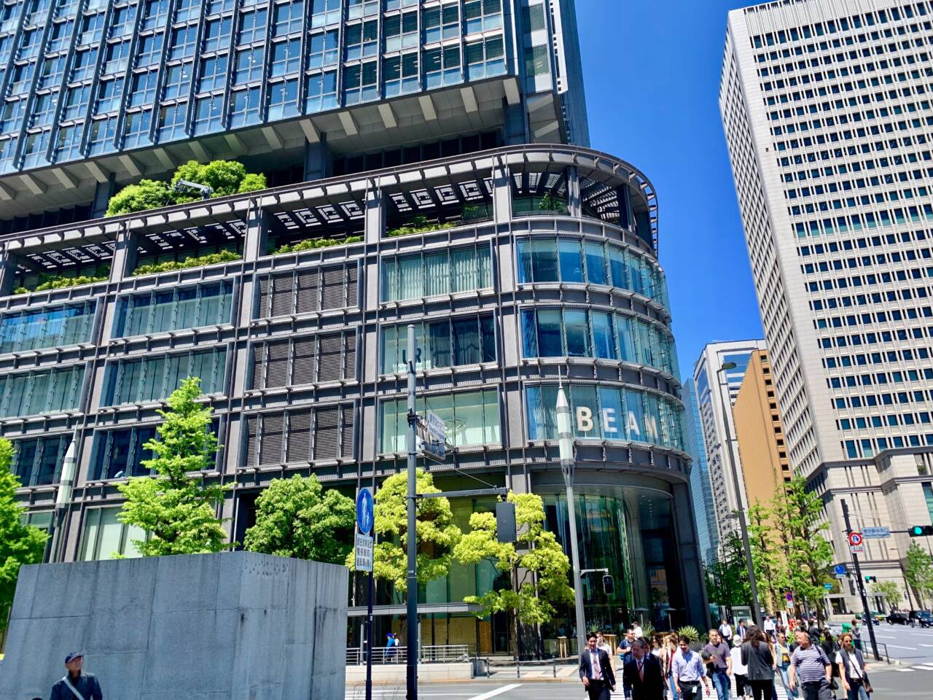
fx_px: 701
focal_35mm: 26
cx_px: 466
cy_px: 350
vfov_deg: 53.1
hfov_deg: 67.3
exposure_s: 1/962
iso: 25
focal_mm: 4.25
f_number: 1.8
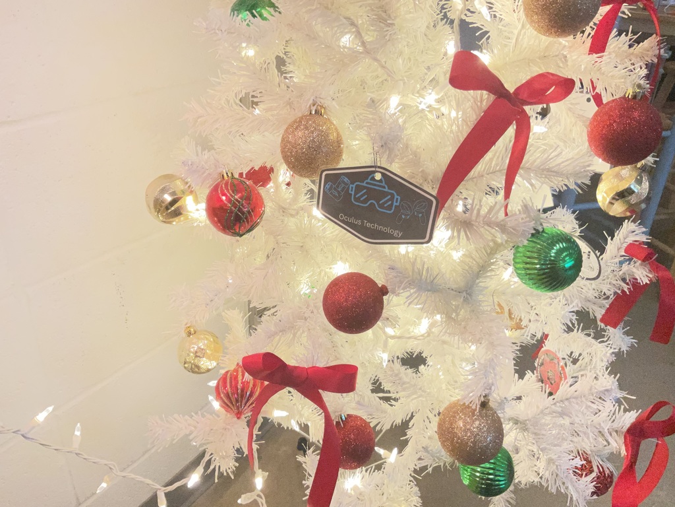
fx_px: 565
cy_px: 254
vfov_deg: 48.2
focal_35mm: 29
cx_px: 338
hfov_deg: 61.7
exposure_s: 1/60
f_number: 1.8
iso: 125
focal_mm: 3
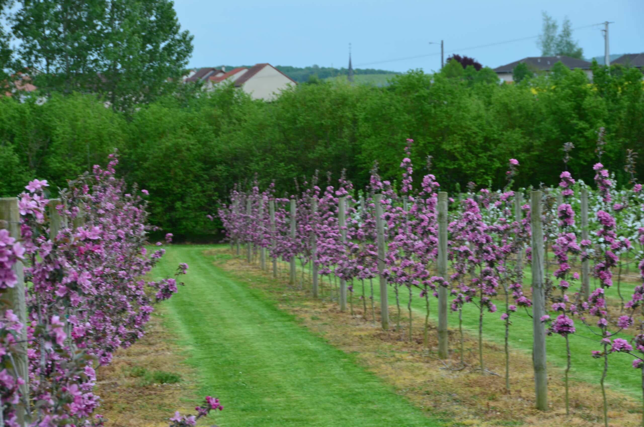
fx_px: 2410
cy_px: 214
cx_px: 322
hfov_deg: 15.2
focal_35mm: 135
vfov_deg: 10.1
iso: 200
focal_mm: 90
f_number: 11
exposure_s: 1/100
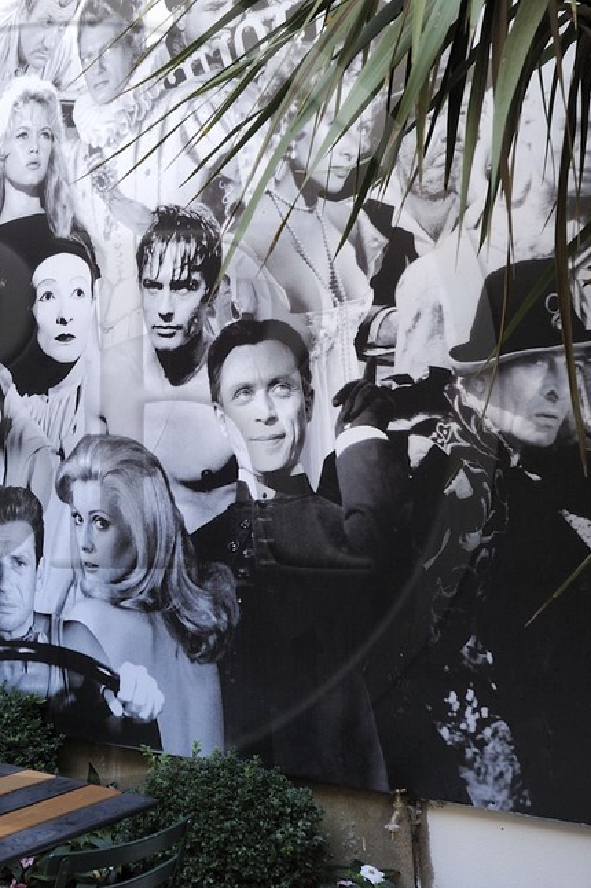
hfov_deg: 25.3
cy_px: 401
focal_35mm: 52
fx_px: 1282
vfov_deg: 38.2
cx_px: 74
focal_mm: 21
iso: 400
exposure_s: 1/60
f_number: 7.1
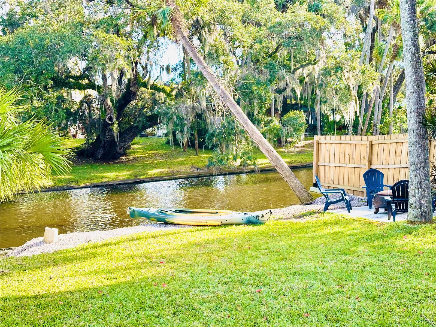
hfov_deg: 39.7
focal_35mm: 48
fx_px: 605
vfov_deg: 30.3
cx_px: 218
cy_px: 164
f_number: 1.78
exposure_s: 1/590
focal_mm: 6.86
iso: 64
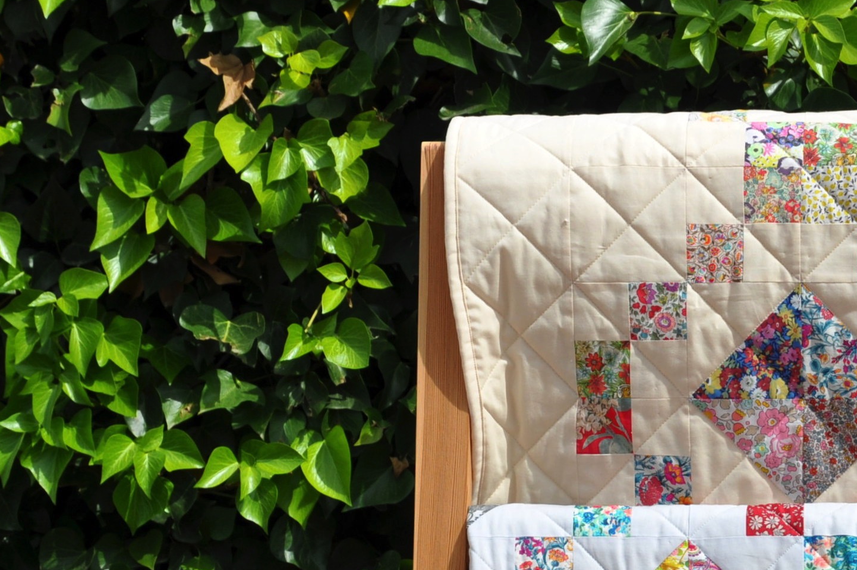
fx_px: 4613
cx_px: 866
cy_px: 551
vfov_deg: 7.0
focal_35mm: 194
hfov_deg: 10.5
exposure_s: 1/400
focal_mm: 58
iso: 200
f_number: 10
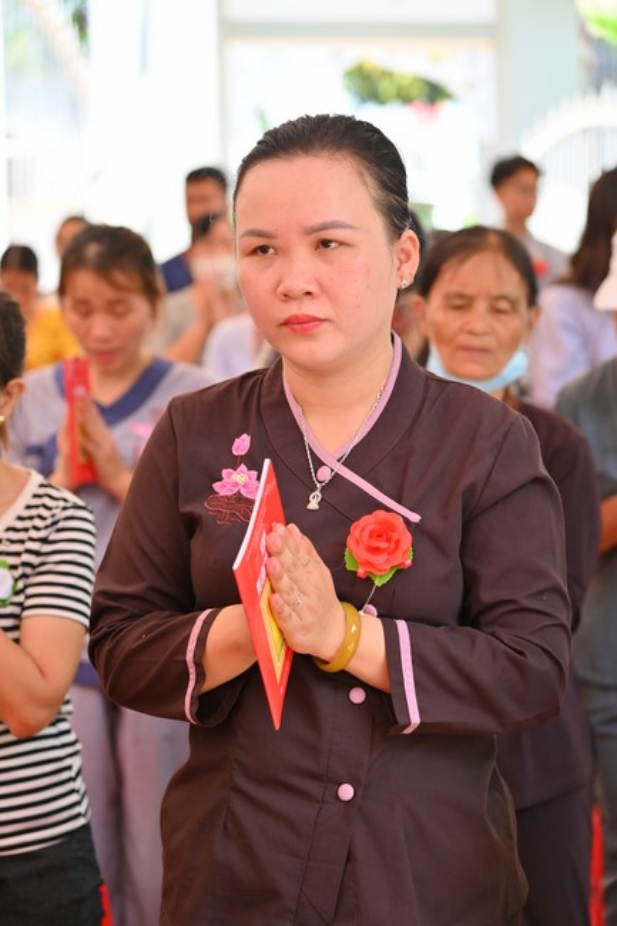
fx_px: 2572
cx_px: 308
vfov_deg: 20.4
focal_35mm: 100
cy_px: 463
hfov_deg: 13.7
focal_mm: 100
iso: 100
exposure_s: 1/60
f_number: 5
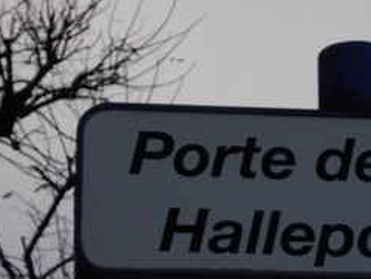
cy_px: 197
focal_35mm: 195
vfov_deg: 7.6
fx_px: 2090
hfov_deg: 10.1
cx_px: 320
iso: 64
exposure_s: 1/160
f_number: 4.3
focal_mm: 16.3
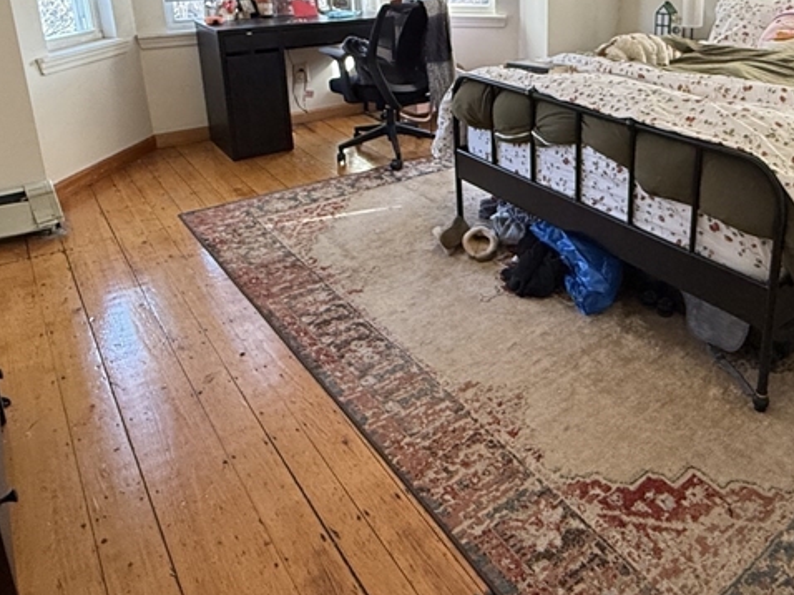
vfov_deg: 44.6
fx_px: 688
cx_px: 558
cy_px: 125
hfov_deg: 58.0
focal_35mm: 30
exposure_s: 1/120
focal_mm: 2.22
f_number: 2.2
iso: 400
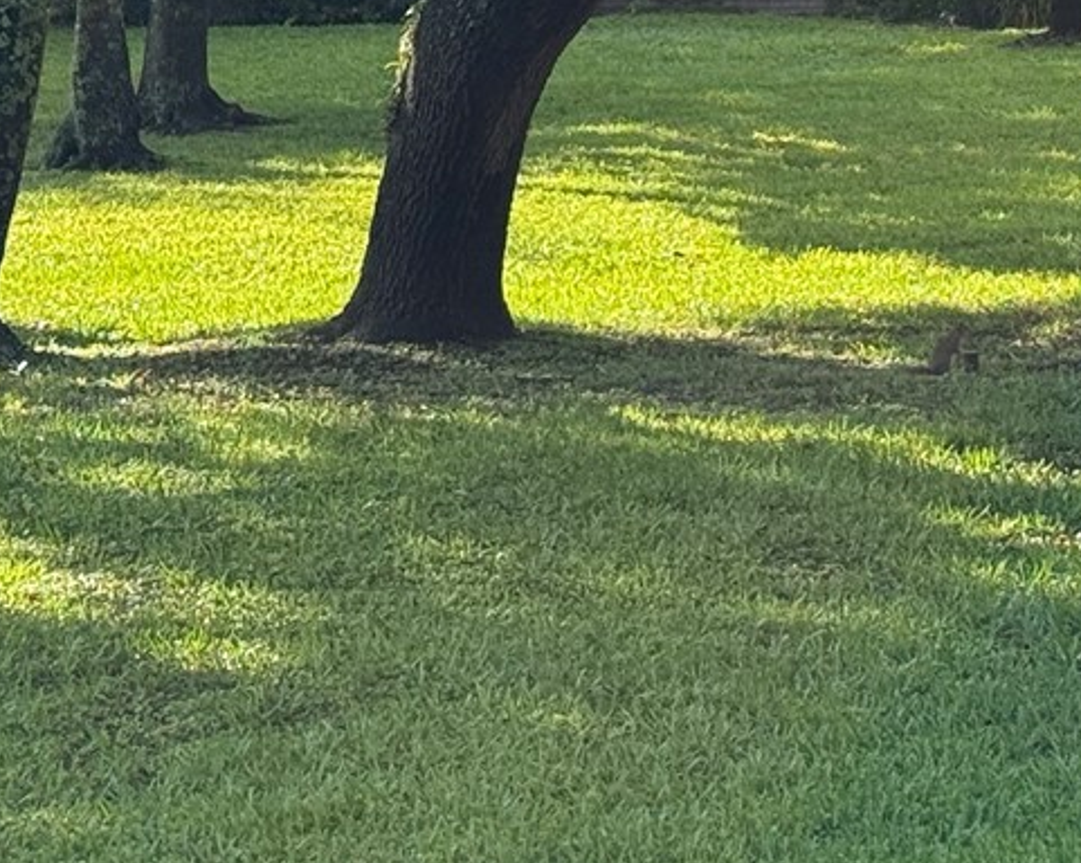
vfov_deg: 9.8
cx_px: 1187
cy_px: -171
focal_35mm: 156
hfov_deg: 12.2
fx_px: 4987
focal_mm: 6.76
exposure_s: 1/1100
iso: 100
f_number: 1.78
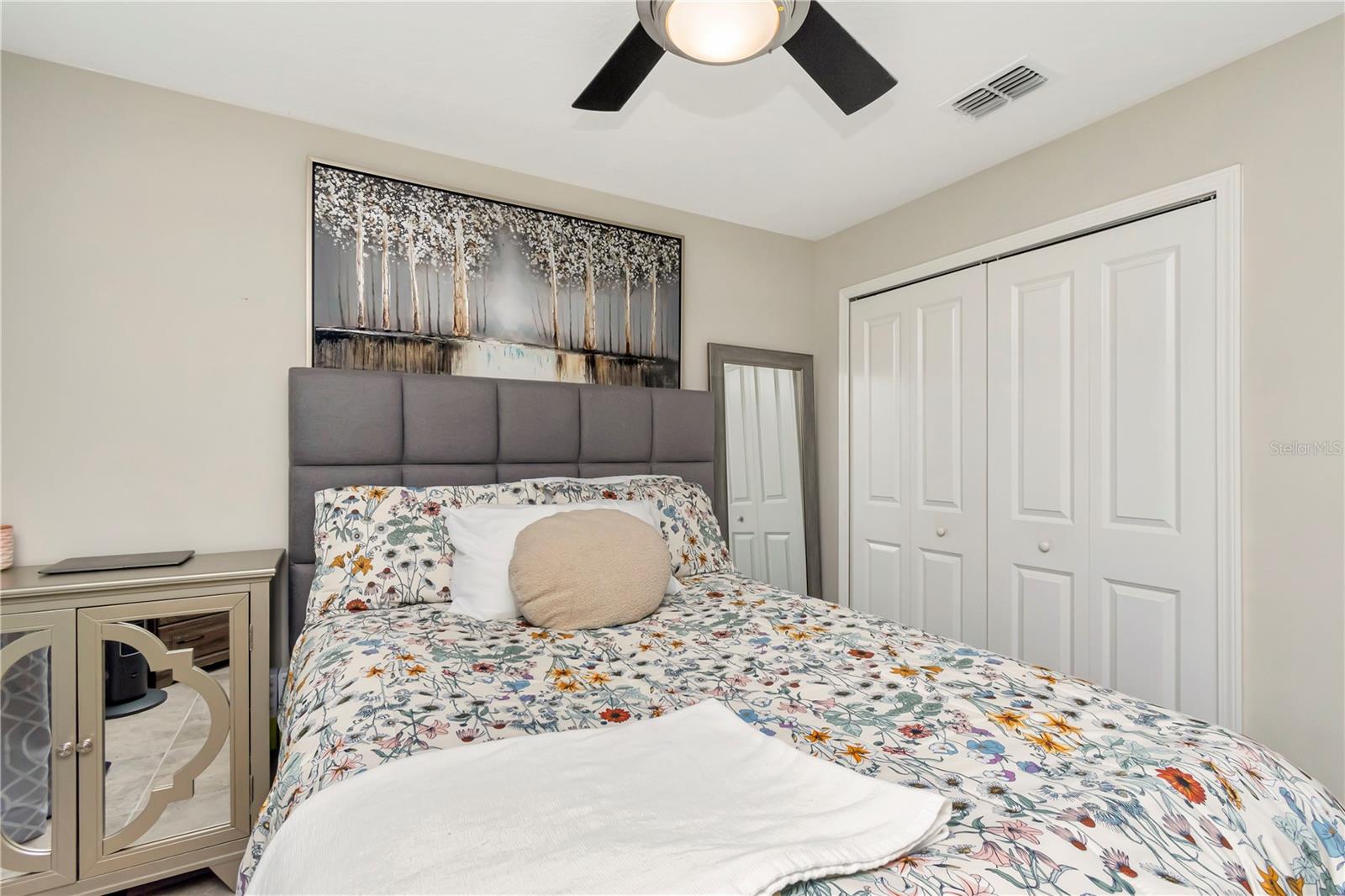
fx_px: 560
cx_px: 672
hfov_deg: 100.4
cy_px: 448
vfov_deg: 77.3
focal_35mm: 15
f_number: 10
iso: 500
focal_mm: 10
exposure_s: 1/250
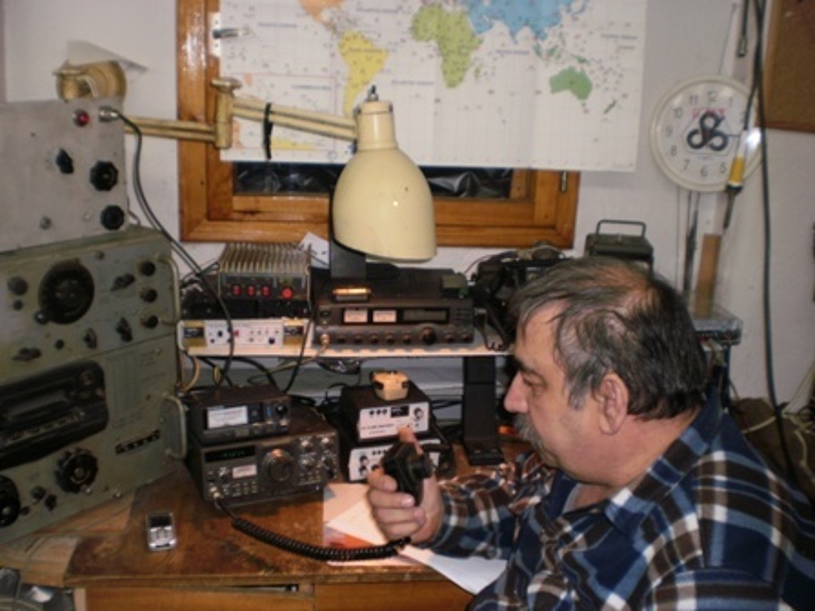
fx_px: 848
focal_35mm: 36
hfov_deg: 51.4
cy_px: 306
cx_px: 408
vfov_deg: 39.7
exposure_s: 1/30
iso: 125
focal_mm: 6.3
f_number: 3.1
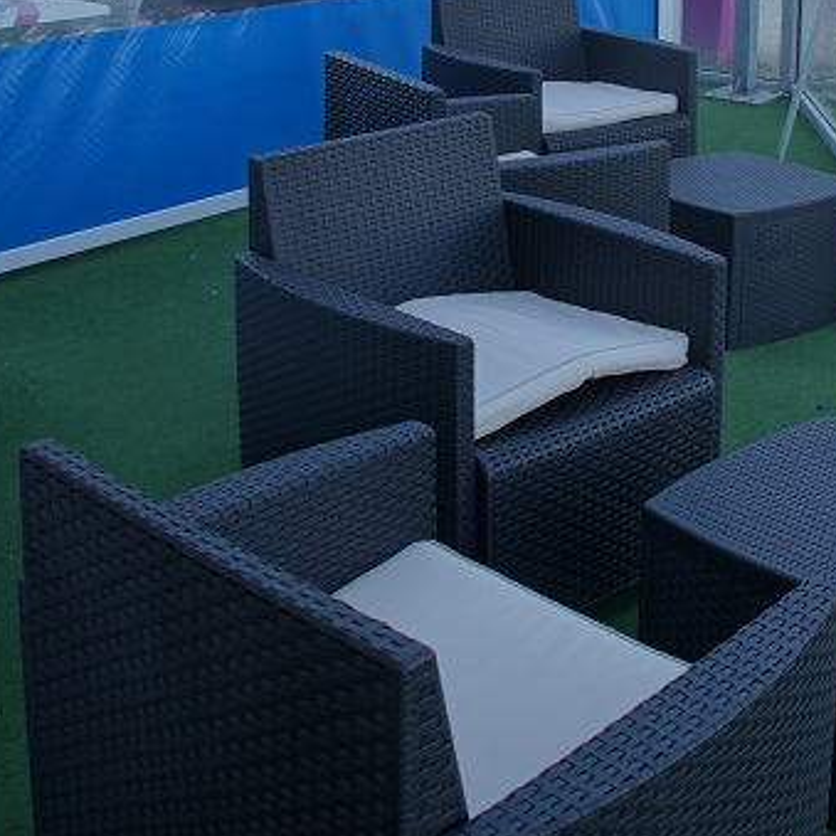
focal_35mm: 54
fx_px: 1475
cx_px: 541
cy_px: 145
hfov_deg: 31.4
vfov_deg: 30.7
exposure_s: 1/80
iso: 100
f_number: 5.6
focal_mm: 18
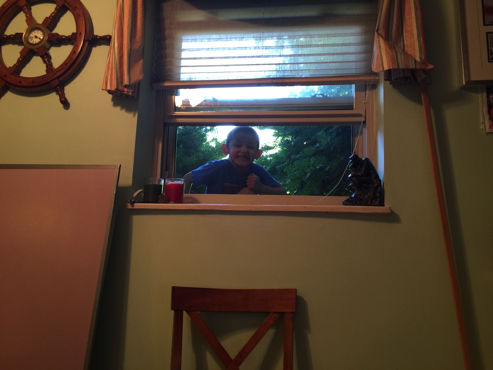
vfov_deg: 48.2
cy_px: 185
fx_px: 413
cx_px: 246
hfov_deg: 61.7
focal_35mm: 29
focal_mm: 4.15
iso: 64
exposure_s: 1/15
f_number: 2.2
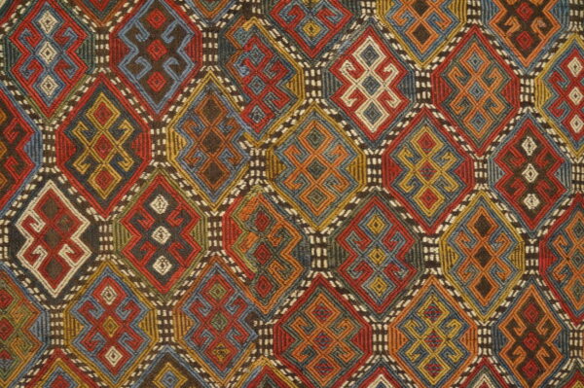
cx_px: 292
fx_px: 438
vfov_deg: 47.9
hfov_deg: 67.4
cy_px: 194
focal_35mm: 27
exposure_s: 1/160
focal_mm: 18
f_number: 4
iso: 3200
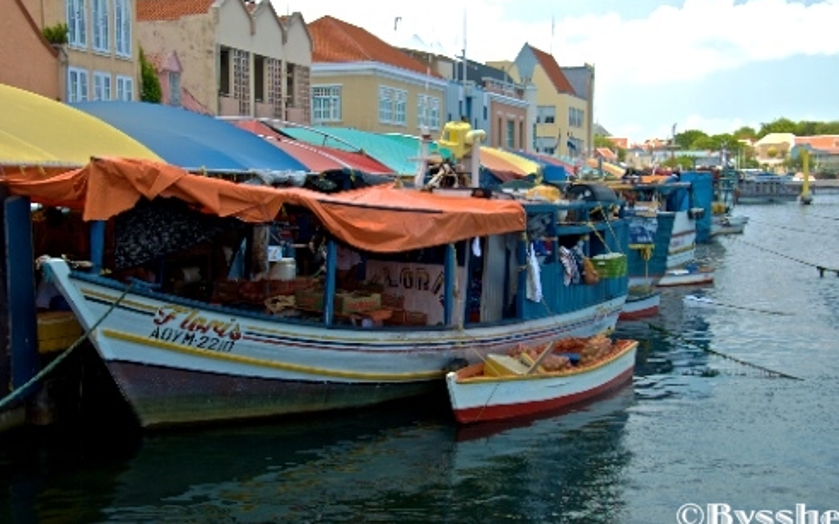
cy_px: 265
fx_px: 1281
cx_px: 419
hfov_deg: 36.3
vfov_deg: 23.2
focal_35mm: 56
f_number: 5.6
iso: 100
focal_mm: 36
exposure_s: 1/80
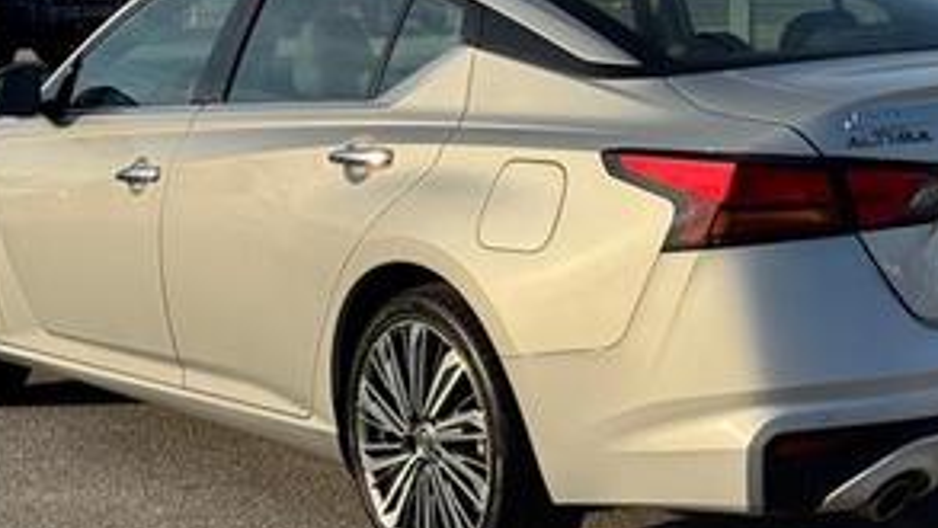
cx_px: 557
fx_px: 2239
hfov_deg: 23.6
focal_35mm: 90
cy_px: 205
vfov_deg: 13.4
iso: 64
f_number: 1.78
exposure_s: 1/5848
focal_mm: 6.76
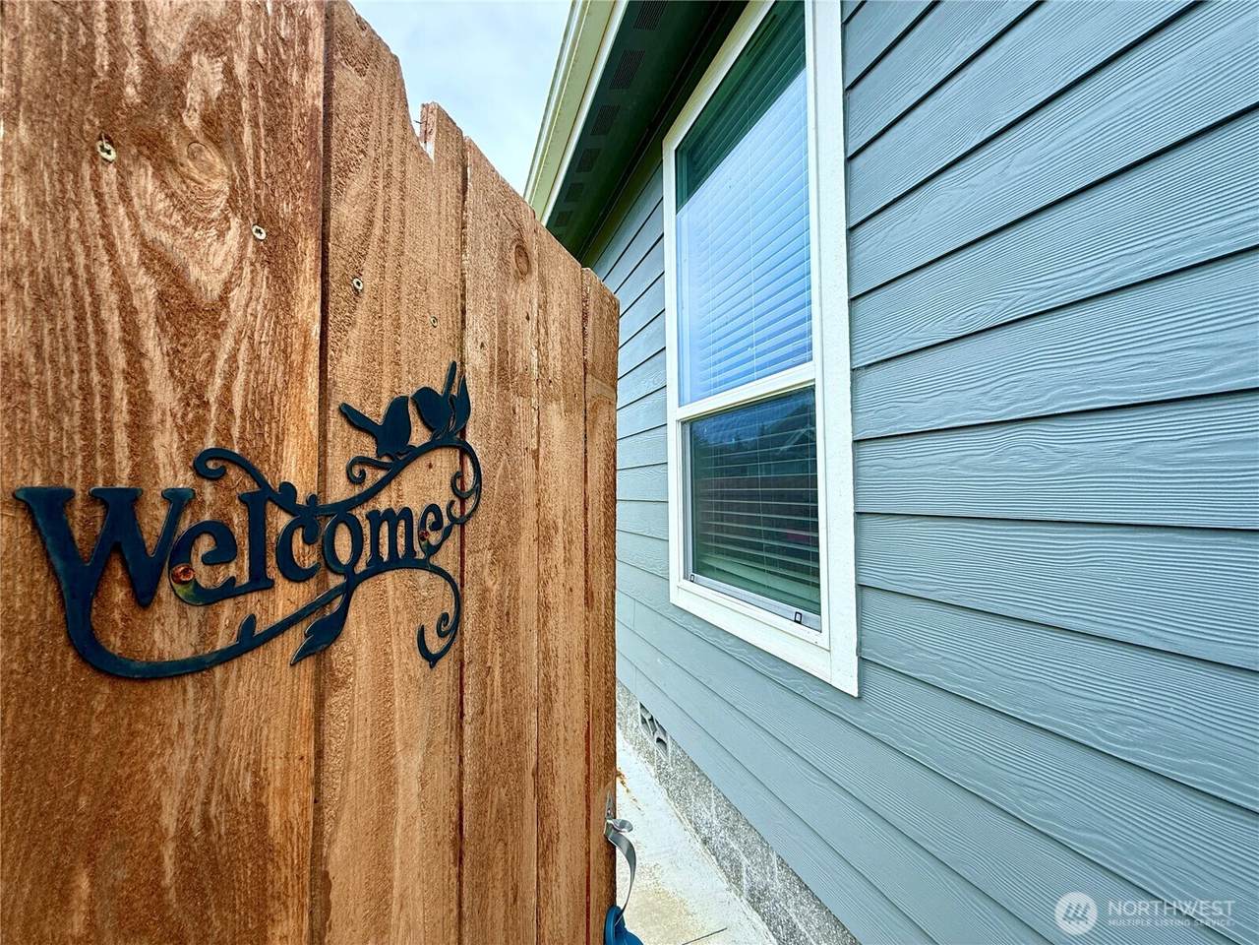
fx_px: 509
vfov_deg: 85.7
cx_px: 630
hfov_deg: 102.1
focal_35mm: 14
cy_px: 472
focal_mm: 2.22
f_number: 2.2
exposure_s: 1/770
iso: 50
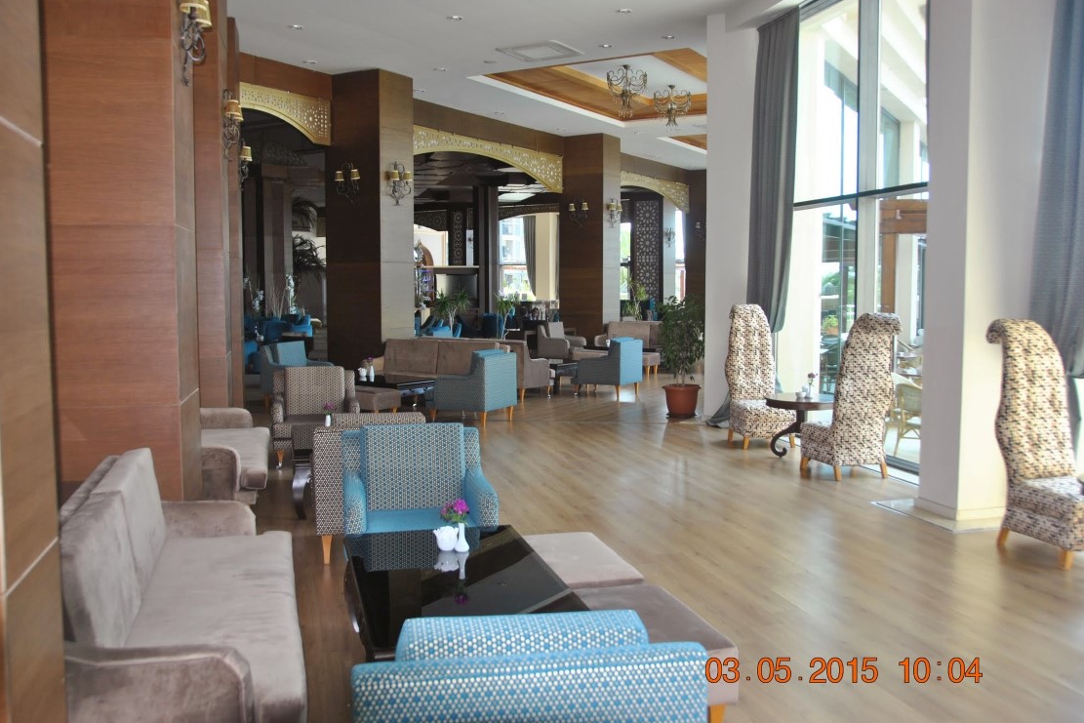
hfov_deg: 60.3
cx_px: 529
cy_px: 352
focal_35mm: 31
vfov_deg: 42.3
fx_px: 934
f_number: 3.5
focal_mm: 20
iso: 200
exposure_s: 1/100
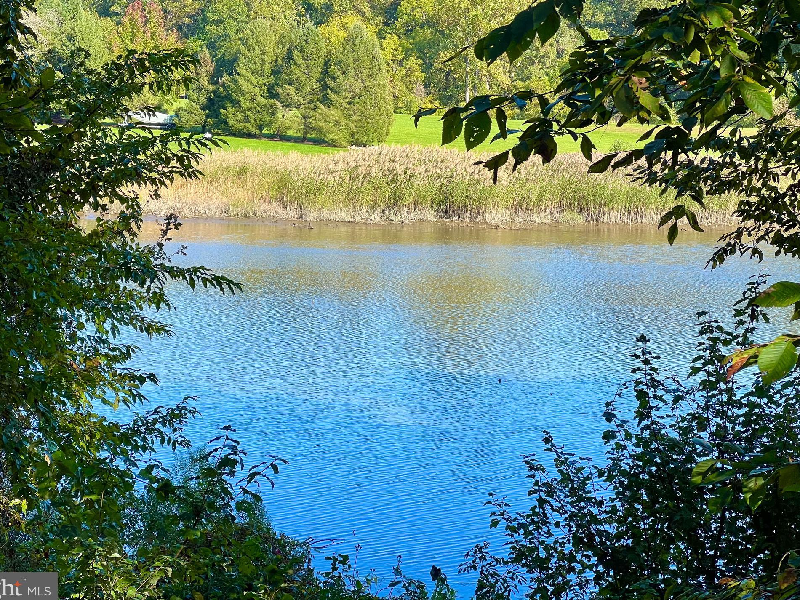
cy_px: 283
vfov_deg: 17.8
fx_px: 1918
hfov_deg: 23.6
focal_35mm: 83
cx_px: 384
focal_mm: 9
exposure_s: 1/265
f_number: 2.8
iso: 32
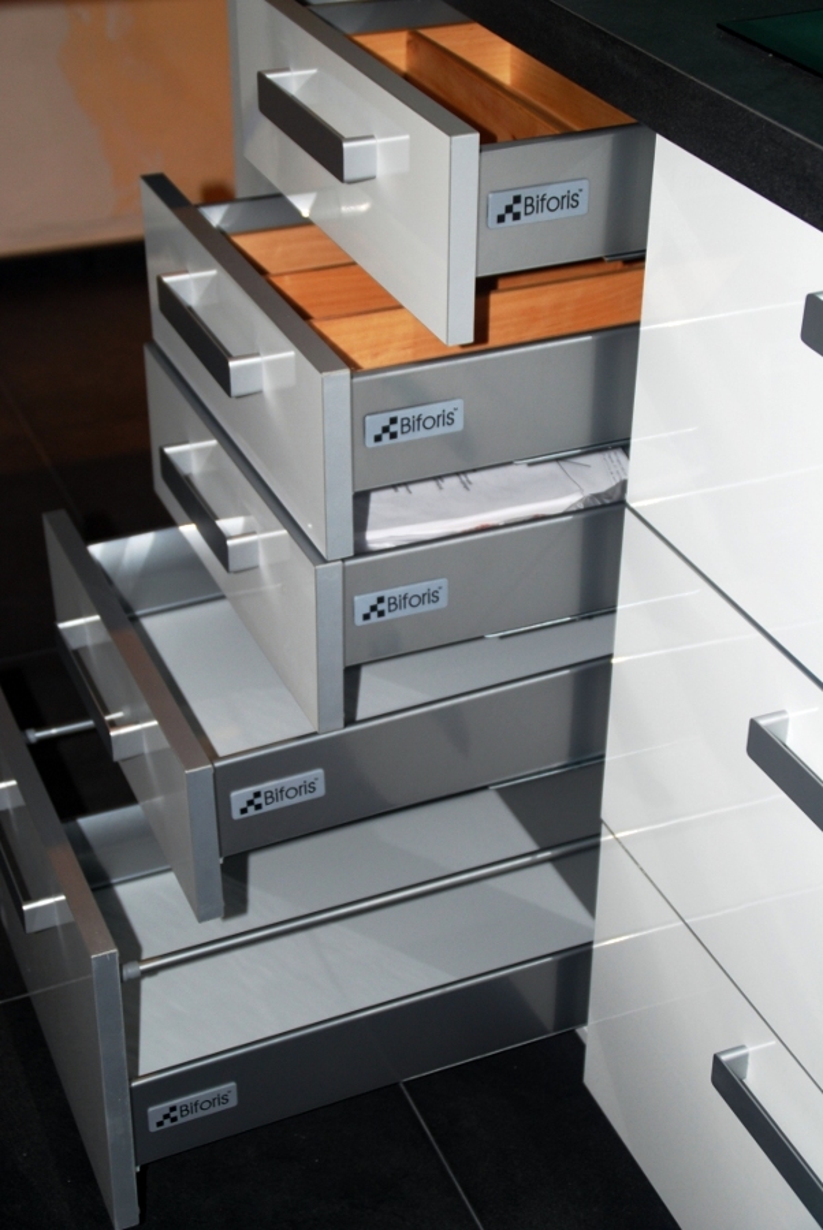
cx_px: 412
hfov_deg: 23.8
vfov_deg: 35.0
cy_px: 615
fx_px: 1950
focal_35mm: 57
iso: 200
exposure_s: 1/60
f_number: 4.5
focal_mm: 38
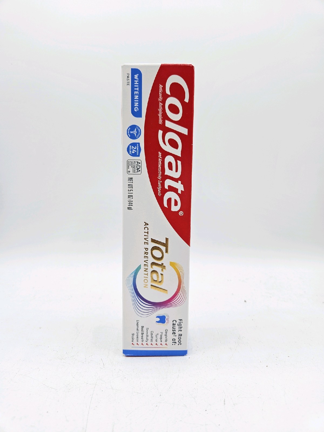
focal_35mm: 23
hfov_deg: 58.9
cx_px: 162
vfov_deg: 73.9
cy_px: 216
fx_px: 287
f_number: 1.8
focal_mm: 5.4
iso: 25
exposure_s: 1/385
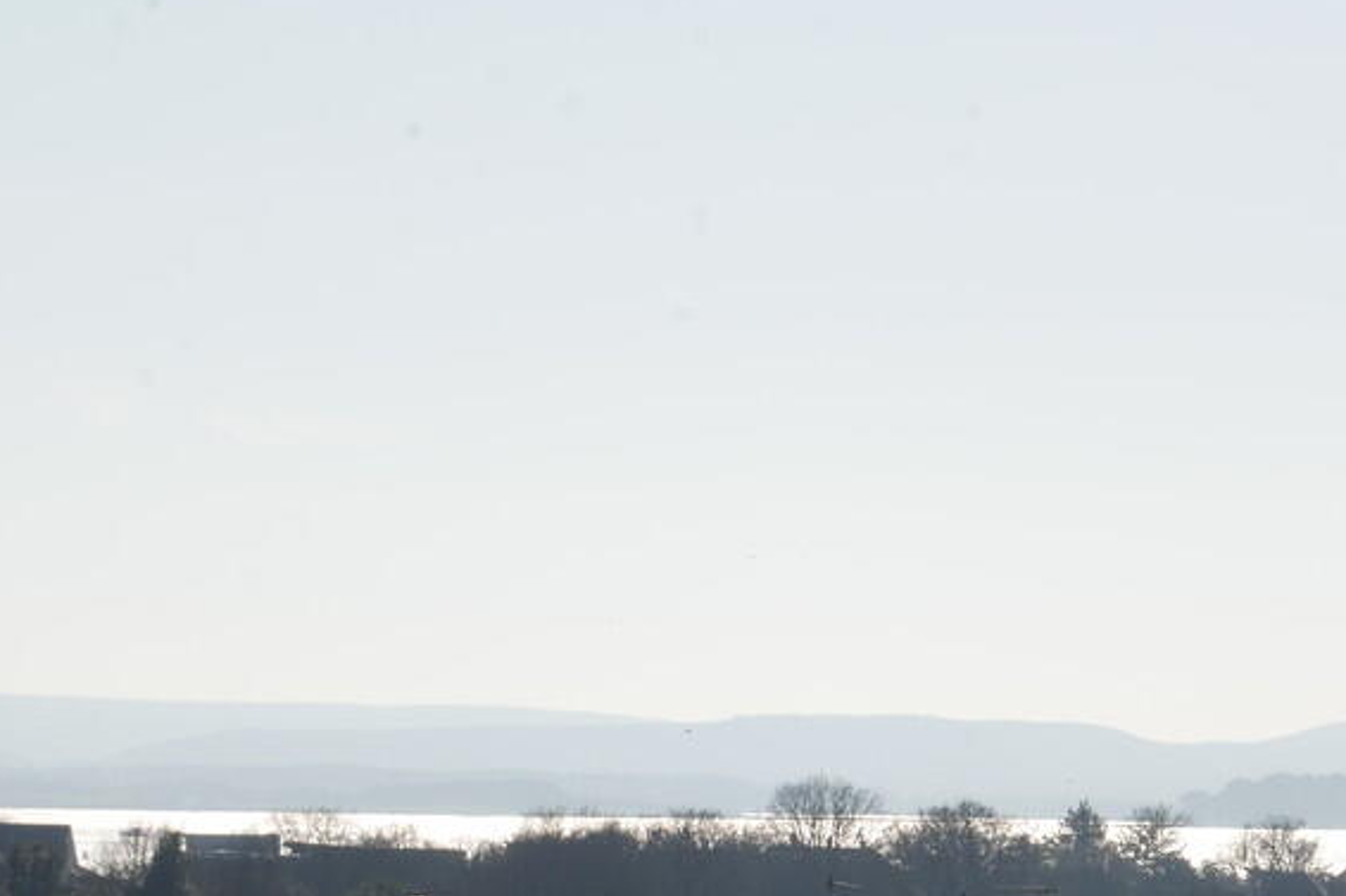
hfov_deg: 9.1
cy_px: 826
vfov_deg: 6.1
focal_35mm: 226
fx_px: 8447
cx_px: 1080
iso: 200
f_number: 10
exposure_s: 1/640
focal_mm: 60
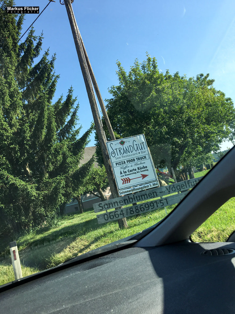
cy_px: 157
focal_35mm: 29
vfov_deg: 61.7
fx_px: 262
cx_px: 118
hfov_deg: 48.2
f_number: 2.2
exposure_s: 1/550
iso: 25
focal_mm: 4.15
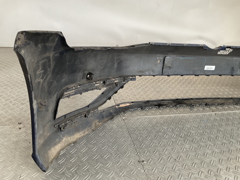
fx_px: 201
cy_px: 90
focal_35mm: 29
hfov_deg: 61.7
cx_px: 120
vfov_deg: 48.2
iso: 50
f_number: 1.8
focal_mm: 3
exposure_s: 1/50
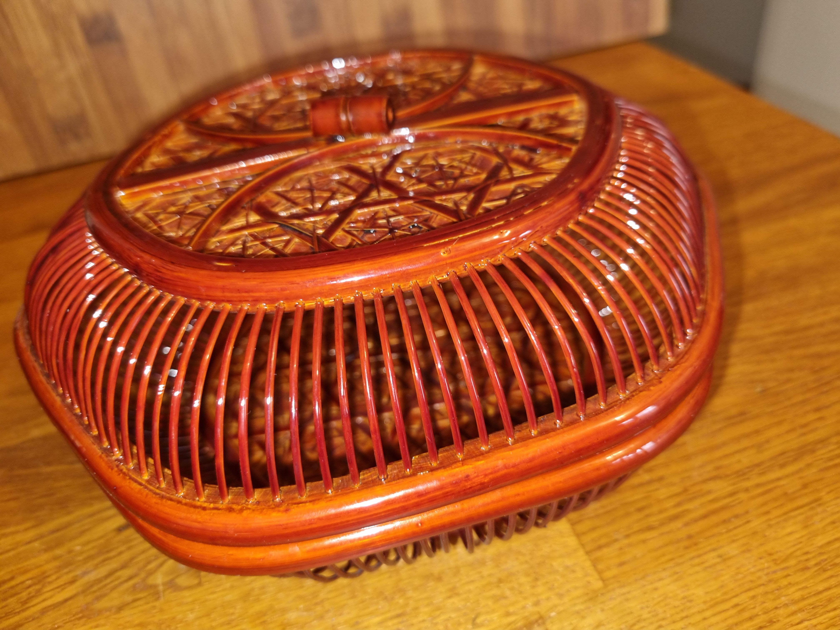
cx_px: 420
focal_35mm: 26
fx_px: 631
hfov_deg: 67.3
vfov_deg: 53.1
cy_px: 315
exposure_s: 1/50
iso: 200
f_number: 1.8
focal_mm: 5.4
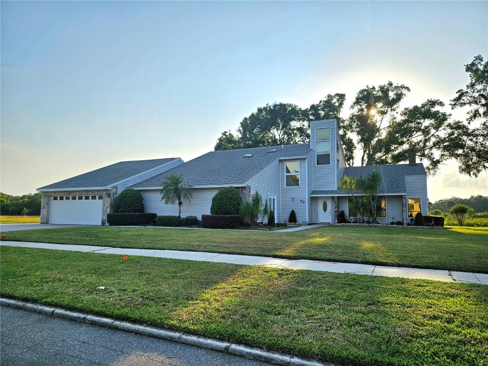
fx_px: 324
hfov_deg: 73.9
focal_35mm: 23
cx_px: 244
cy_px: 183
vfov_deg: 58.9
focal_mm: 6.3
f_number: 1.7
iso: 20
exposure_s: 1/1429
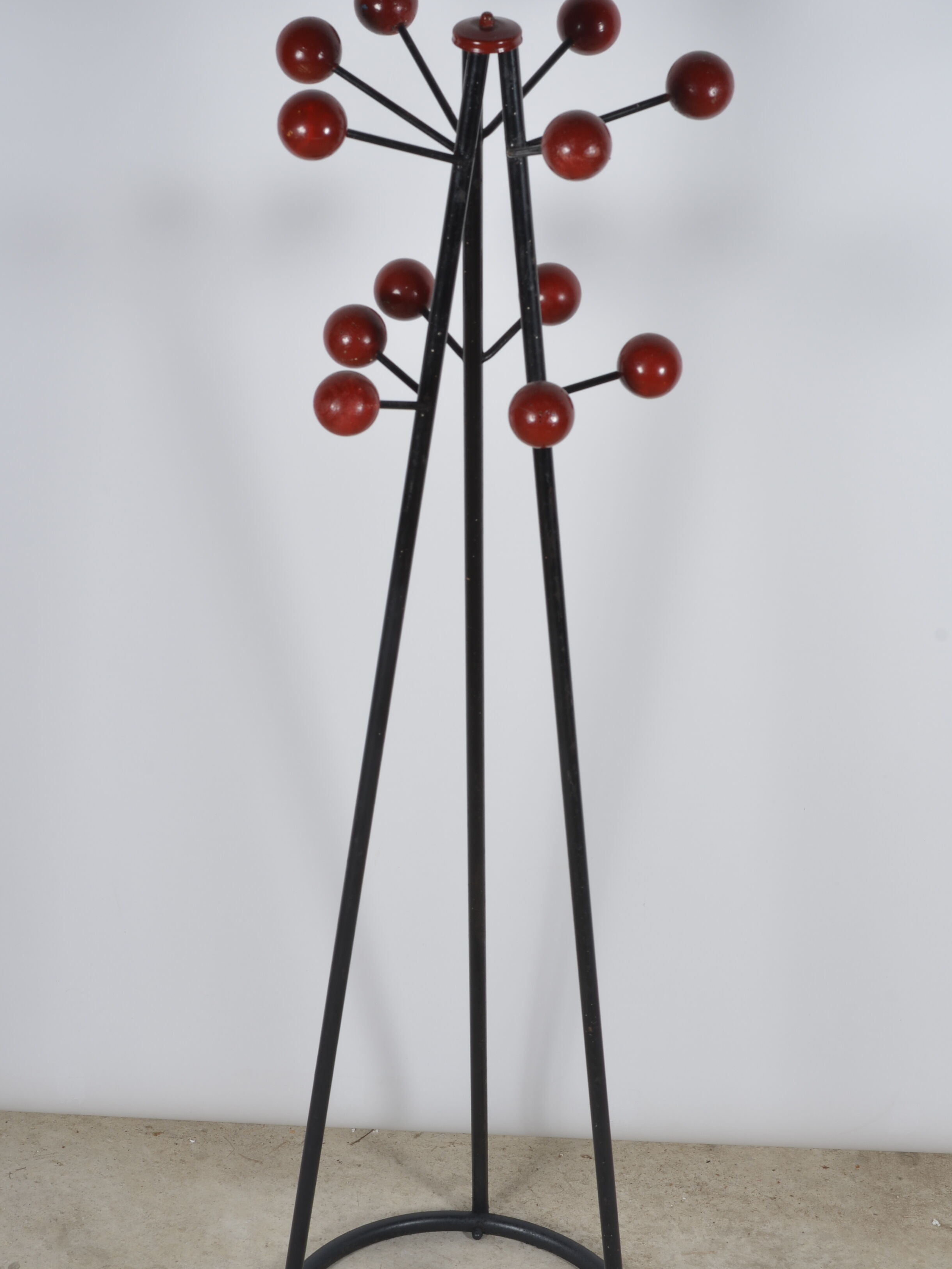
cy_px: 713
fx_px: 3007
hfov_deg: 18.0
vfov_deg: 23.8
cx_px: 478
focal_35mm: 82
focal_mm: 50
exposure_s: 1/125
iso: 100
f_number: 11
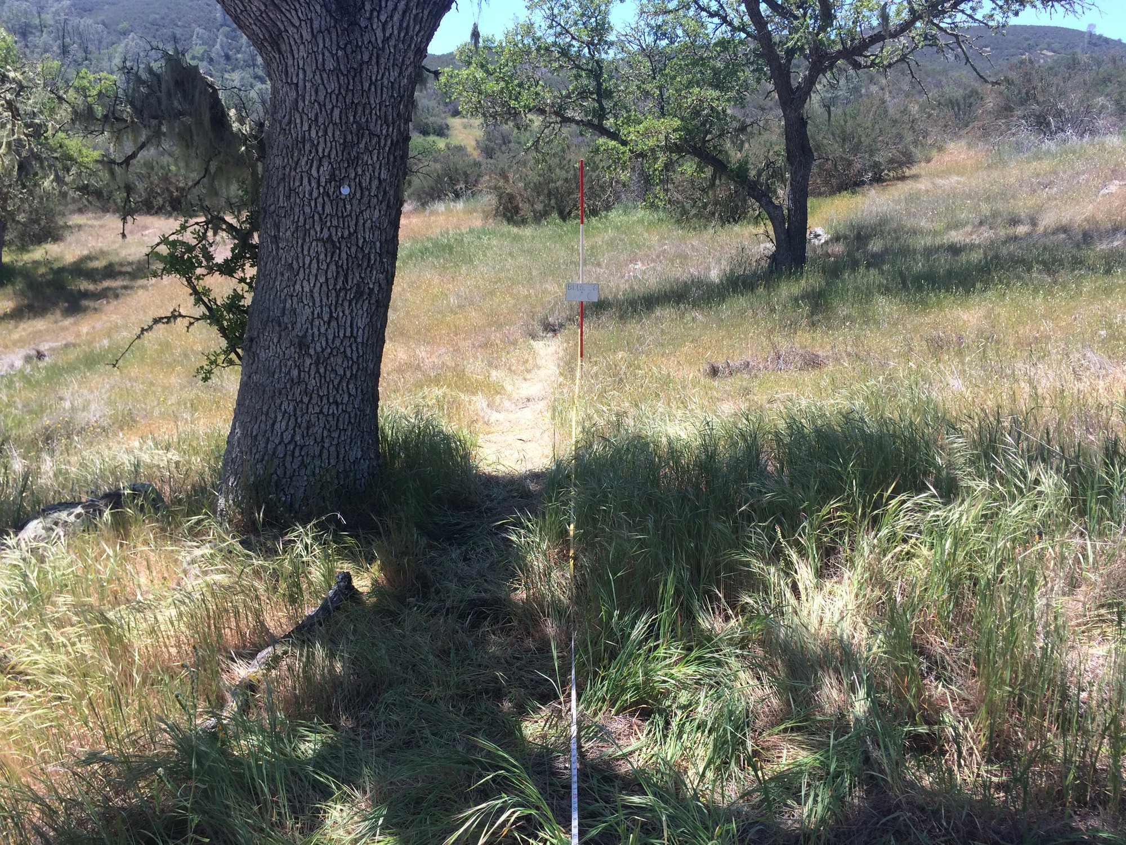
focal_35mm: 29
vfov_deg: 48.2
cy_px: 422
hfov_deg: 61.7
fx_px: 943
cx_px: 563
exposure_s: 1/733
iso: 32
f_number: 2.2
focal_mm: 4.15
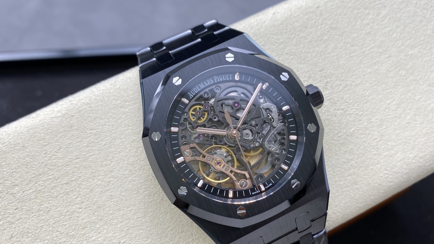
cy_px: 141
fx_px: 391
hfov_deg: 58.0
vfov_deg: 34.6
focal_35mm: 34
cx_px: 234
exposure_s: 1/226
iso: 32
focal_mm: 4.25
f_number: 1.8
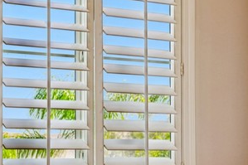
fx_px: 737
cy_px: 143
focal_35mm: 107
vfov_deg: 12.7
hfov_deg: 19.0
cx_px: 188
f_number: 8
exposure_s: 1/100
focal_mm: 50
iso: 200
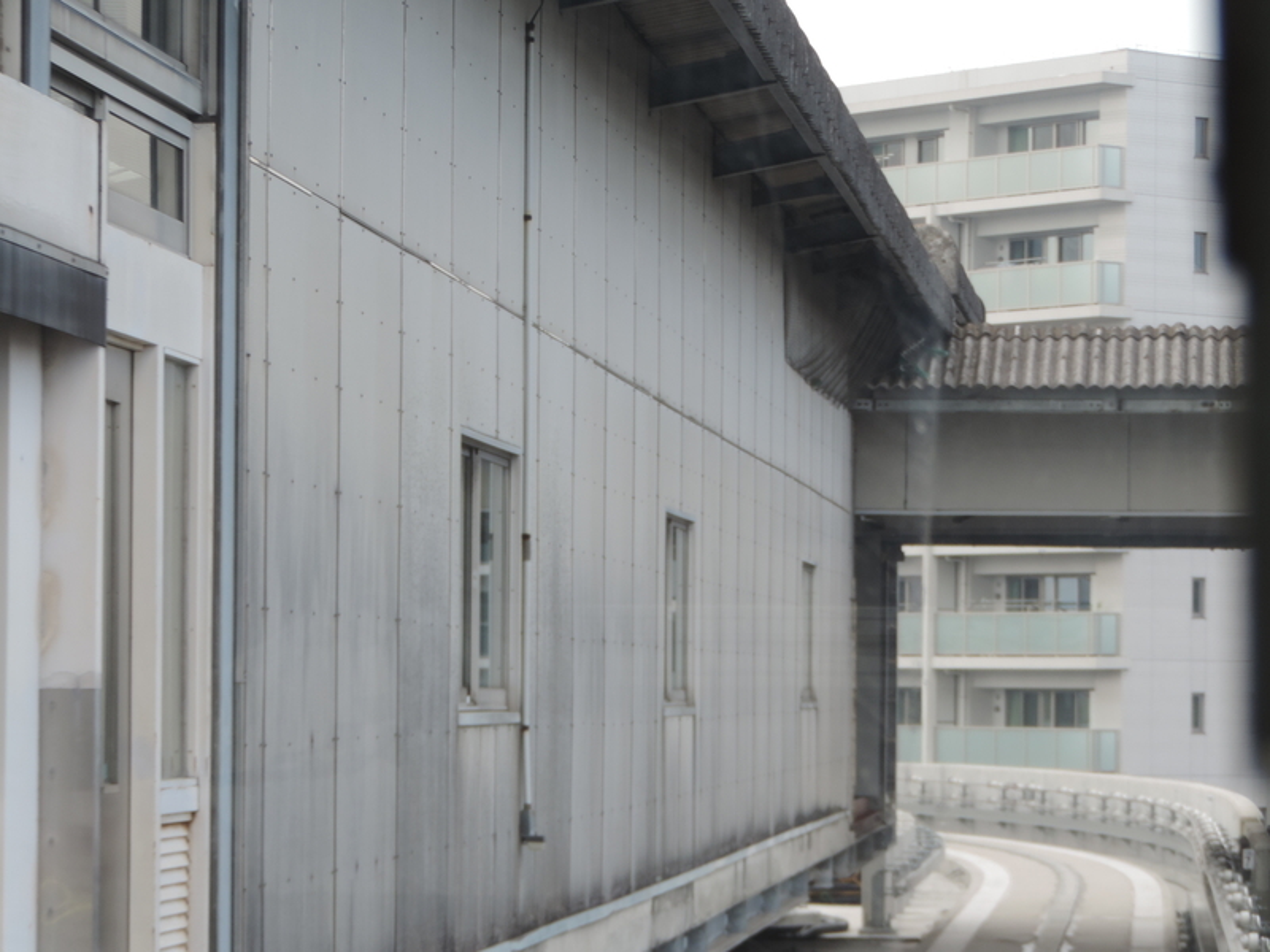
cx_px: 635
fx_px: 4953
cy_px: 476
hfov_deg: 14.6
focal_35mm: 135
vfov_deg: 11.0
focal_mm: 24
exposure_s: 1/125
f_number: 4.3
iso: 100
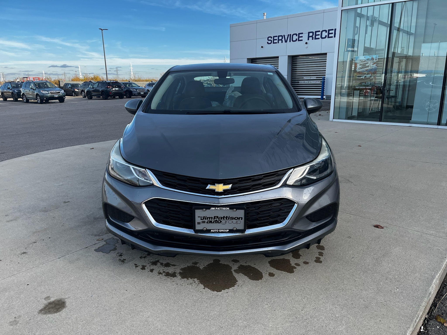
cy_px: 168
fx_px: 336
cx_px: 224
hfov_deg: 67.3
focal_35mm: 26
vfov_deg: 53.1
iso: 50
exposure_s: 1/1000
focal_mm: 5.1
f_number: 1.6
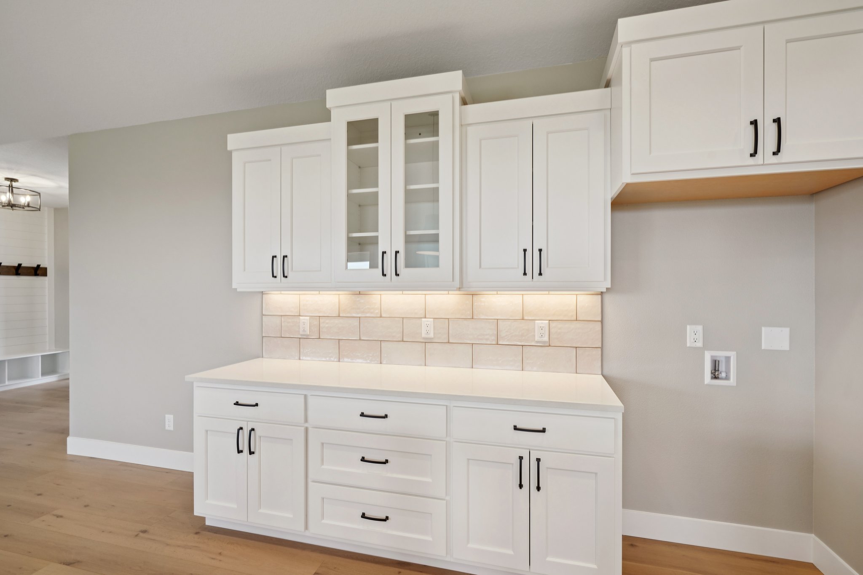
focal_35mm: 16
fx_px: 383
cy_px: 288
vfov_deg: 73.7
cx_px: 432
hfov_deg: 96.7
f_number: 8
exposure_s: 1/40
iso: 400
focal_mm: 16
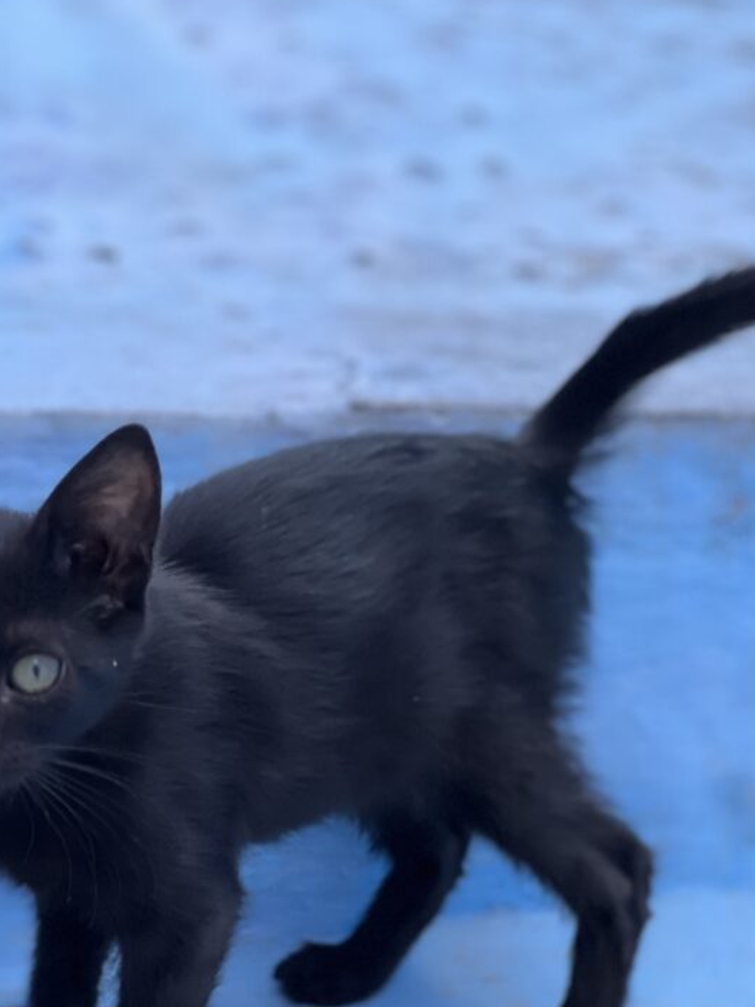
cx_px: 245
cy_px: 714
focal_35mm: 112
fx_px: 3257
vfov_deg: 17.5
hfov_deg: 13.2
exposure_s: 1/121
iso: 100
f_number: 2.8
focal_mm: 9
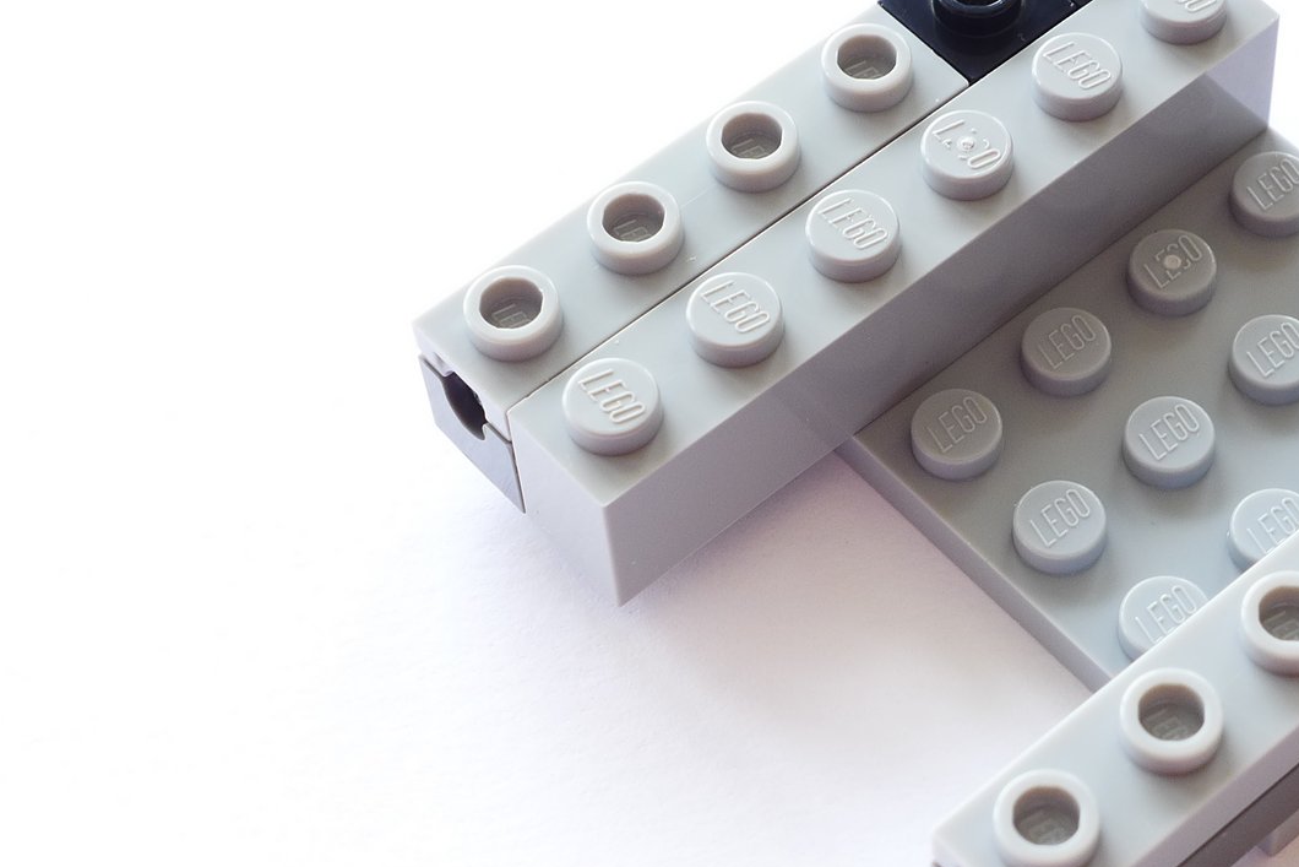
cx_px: 1070
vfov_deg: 14.0
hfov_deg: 20.5
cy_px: 438
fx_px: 3536
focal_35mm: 98
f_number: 4
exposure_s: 1/30
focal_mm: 10.8
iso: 80
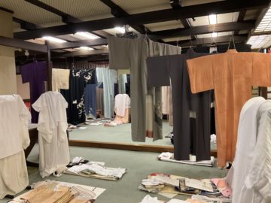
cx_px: 136
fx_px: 227
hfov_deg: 61.7
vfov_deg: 48.2
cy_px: 102
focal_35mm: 29
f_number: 1.8
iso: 200
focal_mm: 3
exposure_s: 1/60
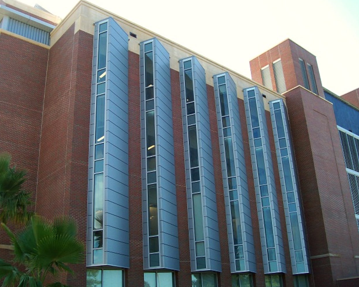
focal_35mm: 38
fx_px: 404
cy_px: 143
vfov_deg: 39.1
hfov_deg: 47.9
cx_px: 168
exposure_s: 1/394
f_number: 2.7
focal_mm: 6
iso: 80
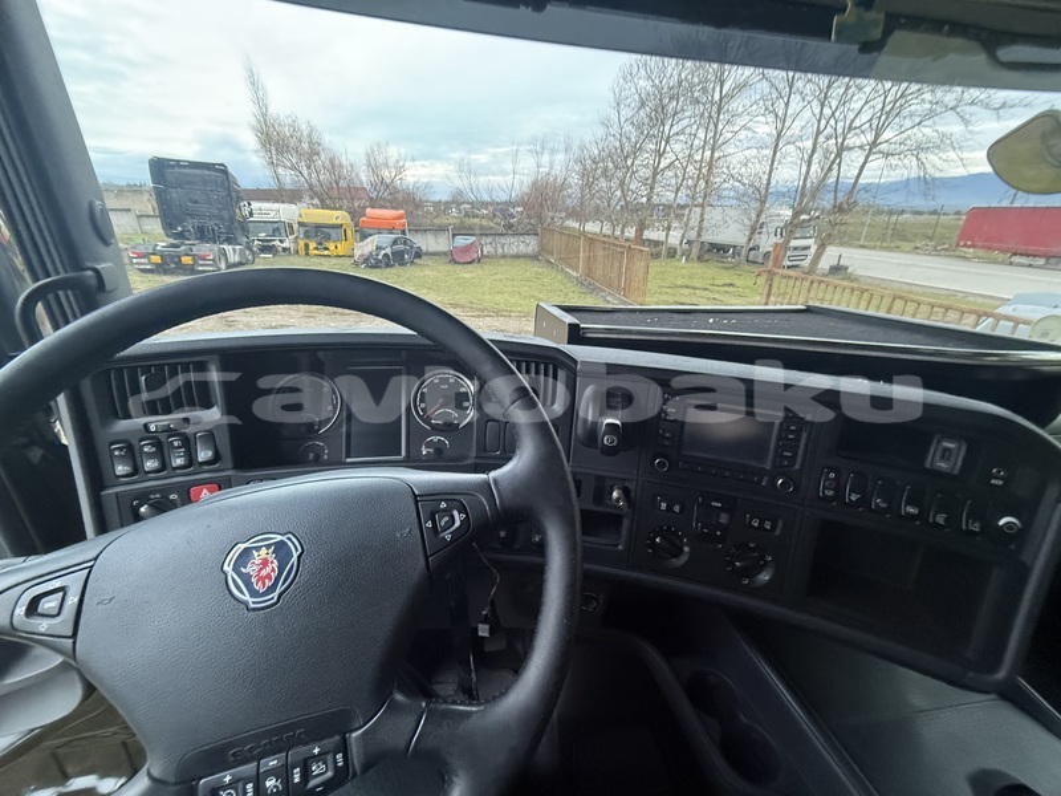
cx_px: 530
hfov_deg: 102.1
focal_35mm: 14
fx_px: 429
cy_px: 398
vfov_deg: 85.7
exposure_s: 1/60
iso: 500
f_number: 2.2
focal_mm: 2.22
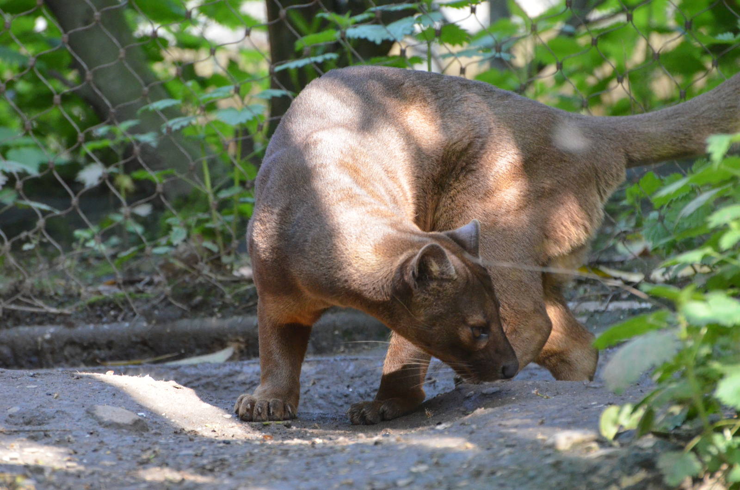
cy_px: 245
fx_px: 7078
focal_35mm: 345
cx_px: 370
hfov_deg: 6.0
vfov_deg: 4.0
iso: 3200
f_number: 5.3
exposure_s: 1/500
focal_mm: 230
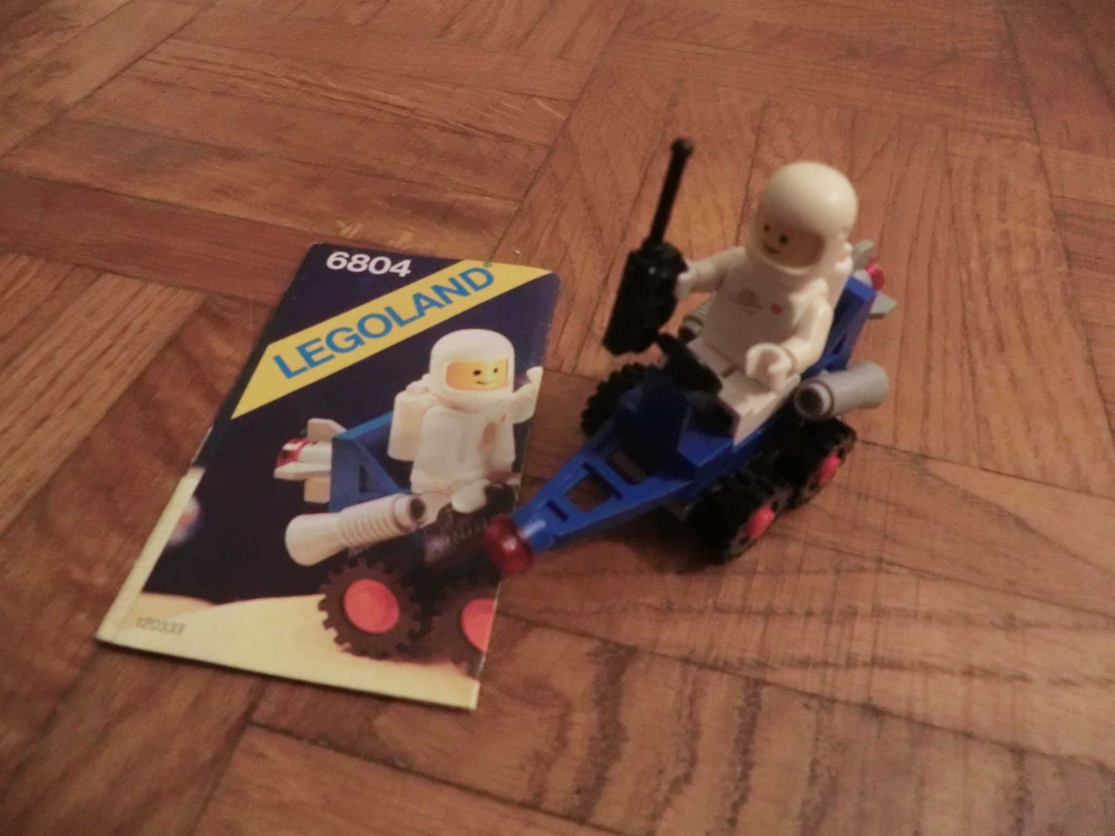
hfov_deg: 71.6
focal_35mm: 24
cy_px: 418
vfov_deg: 56.8
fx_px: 773
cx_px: 558
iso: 800
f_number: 3.2
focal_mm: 4.3
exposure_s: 1/8
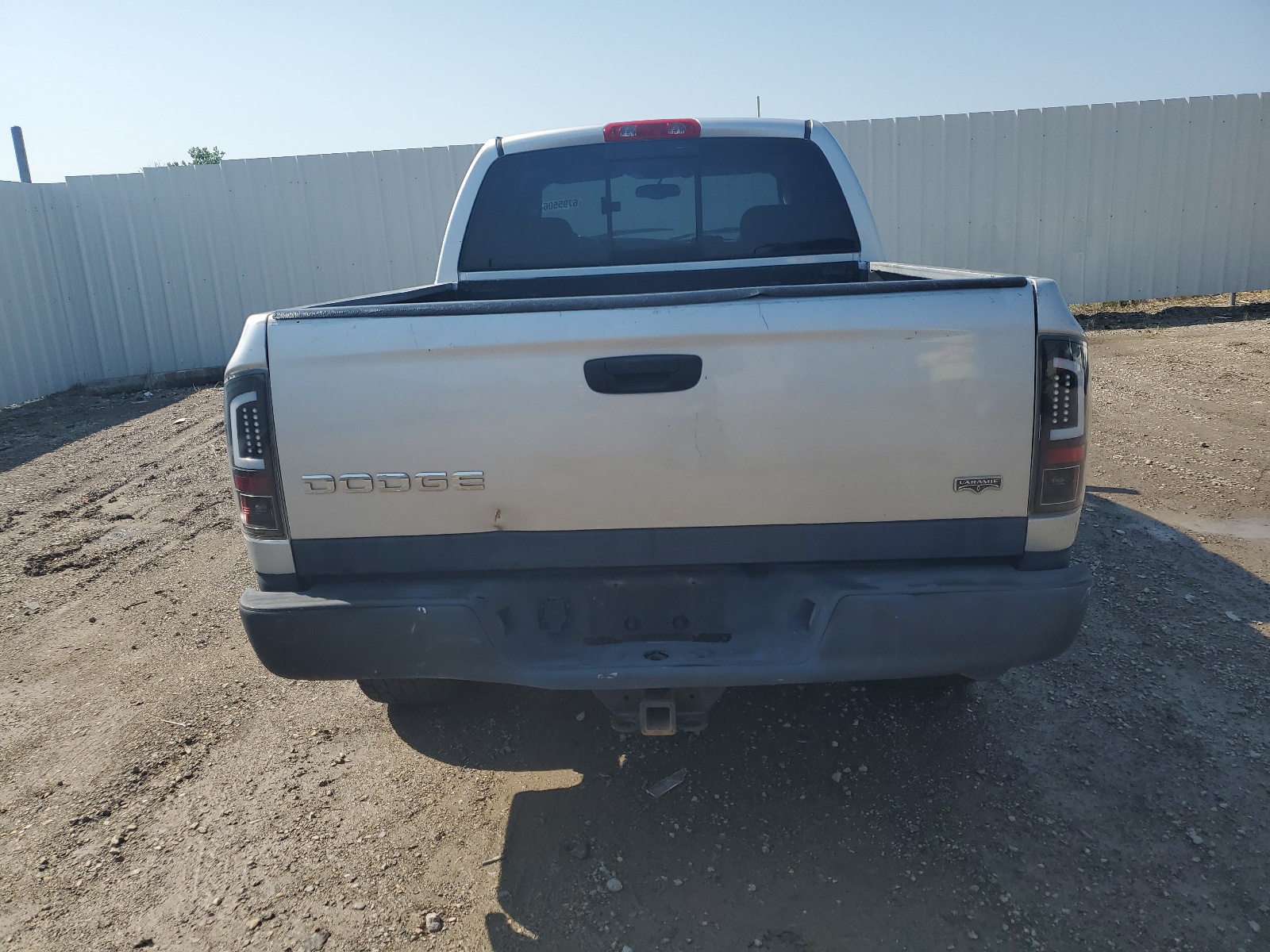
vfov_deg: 53.1
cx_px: 635
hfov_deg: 67.3
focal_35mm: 26
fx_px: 954
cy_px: 476
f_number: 1.5
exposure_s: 1/3333
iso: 50
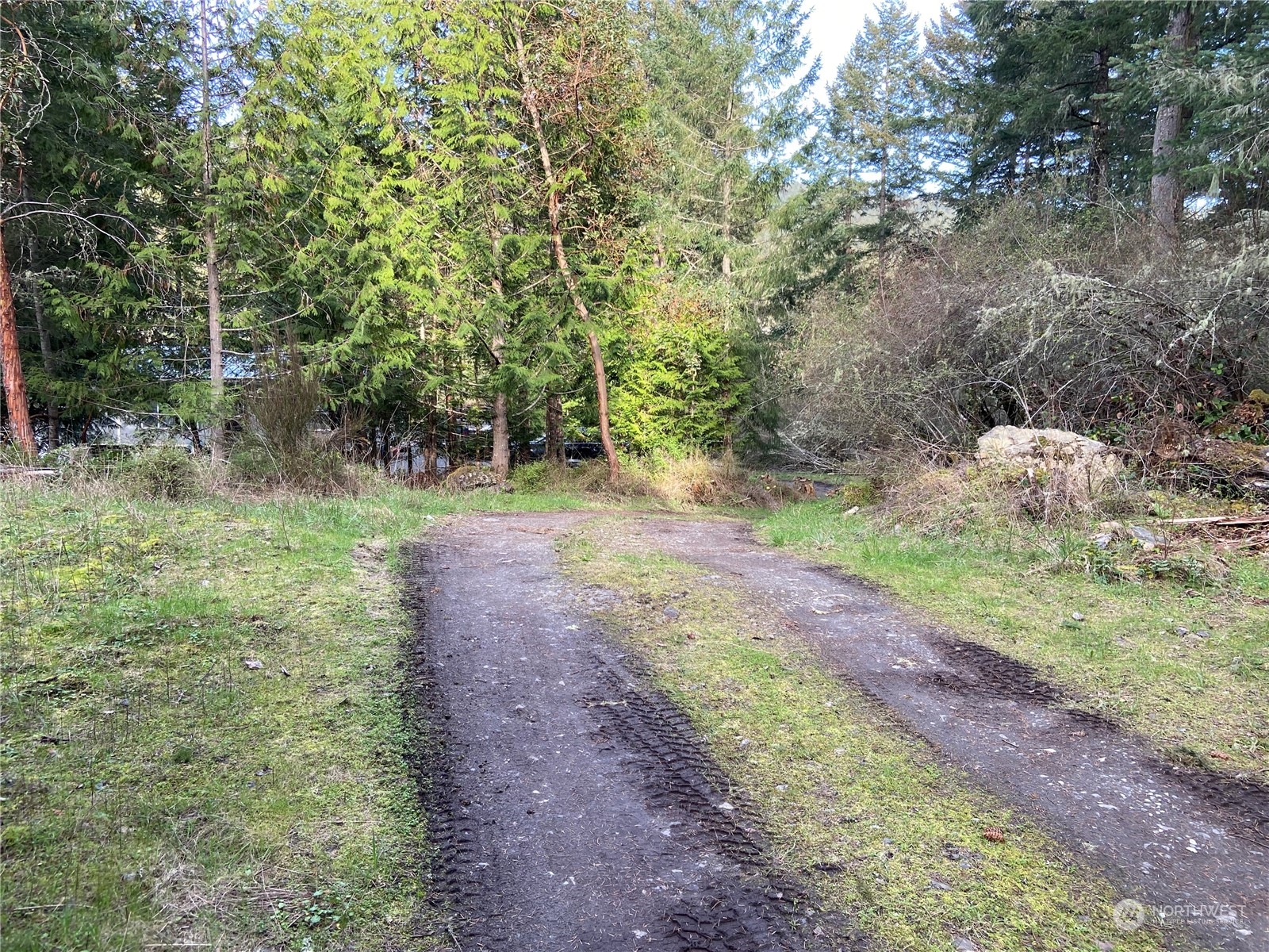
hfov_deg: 67.3
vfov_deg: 53.1
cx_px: 634
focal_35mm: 26
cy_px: 476
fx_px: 953
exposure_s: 1/122
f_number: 1.8
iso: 32
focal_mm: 4.25
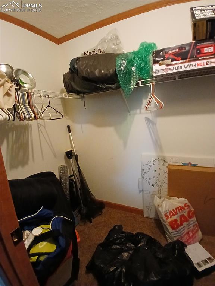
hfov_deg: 74.7
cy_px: 143
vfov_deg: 91.0
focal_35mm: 17
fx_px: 141
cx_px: 108
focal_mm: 1.4
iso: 640
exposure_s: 1/20
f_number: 2.2
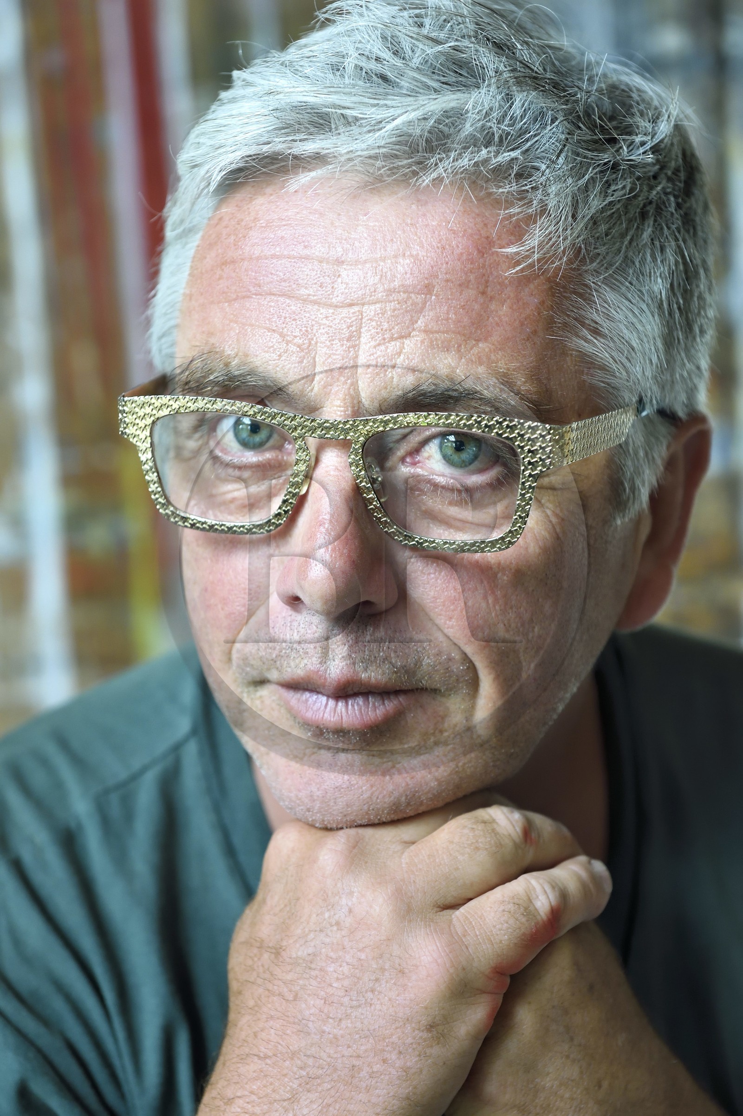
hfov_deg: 20.6
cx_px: 372
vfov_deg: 30.5
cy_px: 558
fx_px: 2045
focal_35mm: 66
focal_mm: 66
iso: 1600
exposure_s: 1/200
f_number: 5
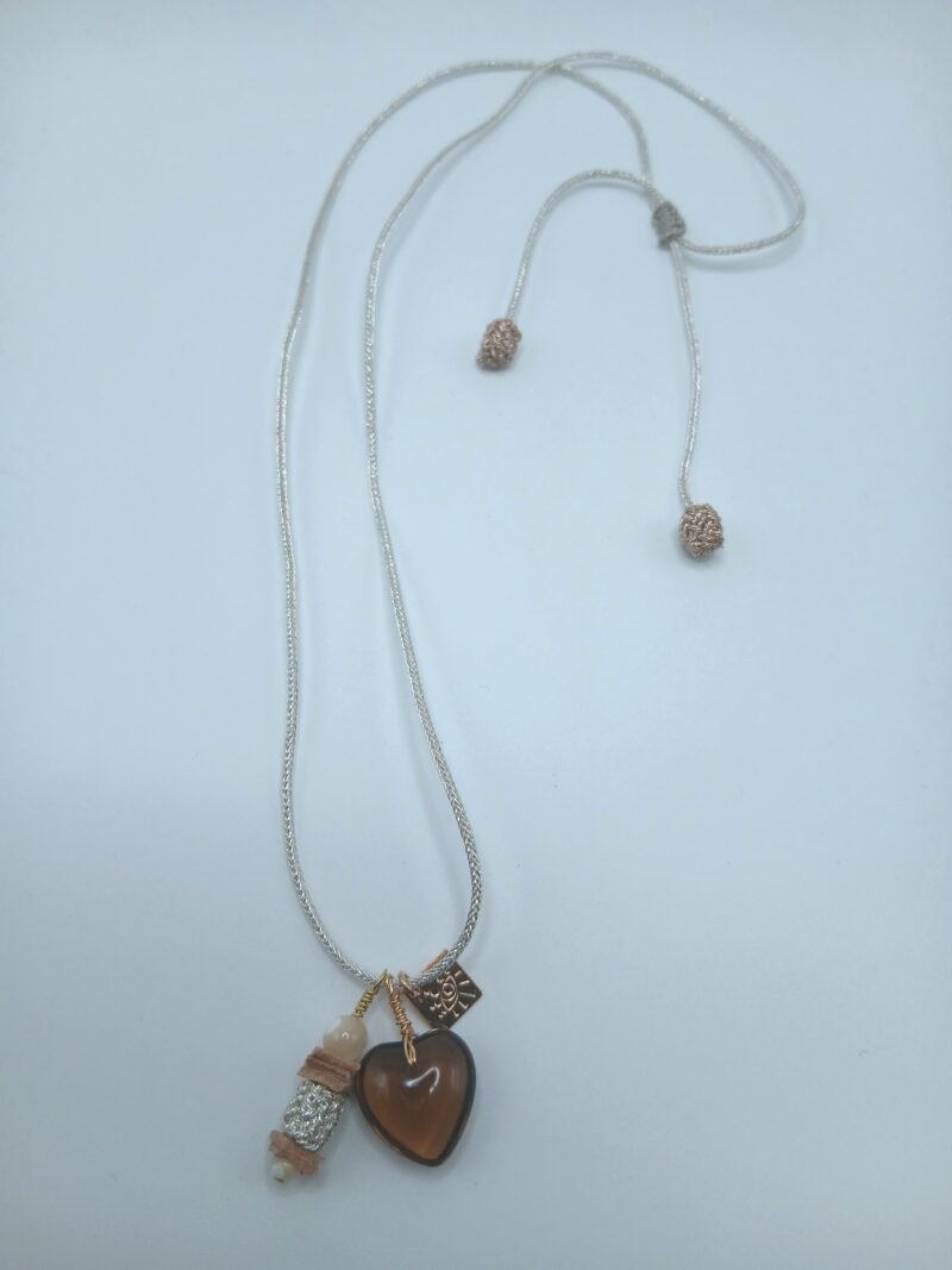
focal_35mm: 26
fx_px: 954
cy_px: 635
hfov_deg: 53.1
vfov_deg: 67.3
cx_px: 476
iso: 40
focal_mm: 3.98
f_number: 1.8
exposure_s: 1/60.2
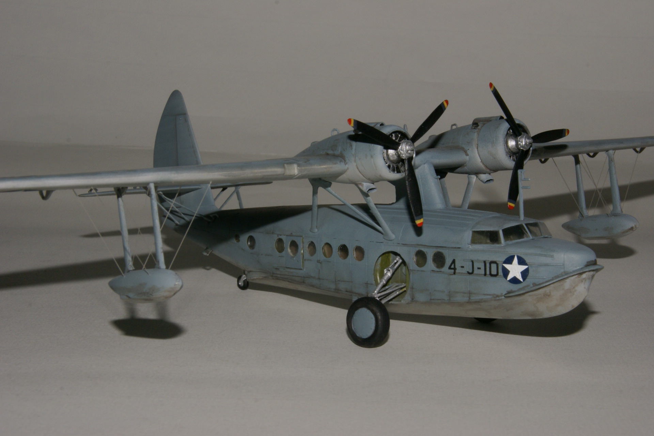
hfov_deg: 27.0
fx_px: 1362
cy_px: 218
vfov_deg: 18.2
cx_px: 327
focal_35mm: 75
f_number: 25
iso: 400
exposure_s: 1/80
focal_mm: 50
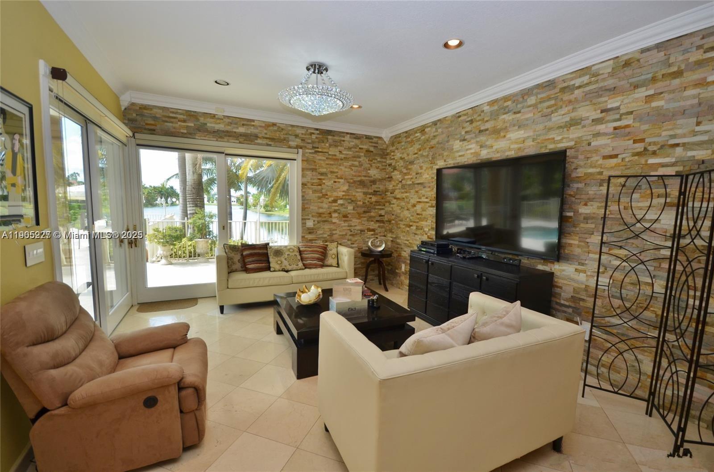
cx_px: 357
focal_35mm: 16
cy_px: 236
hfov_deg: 95.1
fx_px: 327
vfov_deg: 71.8
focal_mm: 11
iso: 200
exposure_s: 1/100
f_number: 5
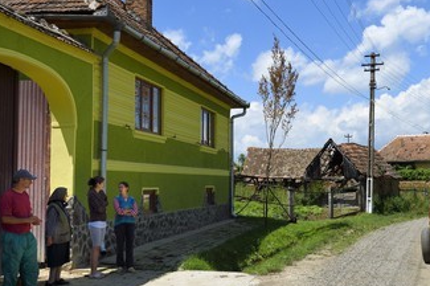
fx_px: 525
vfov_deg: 30.4
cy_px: 169
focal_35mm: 44
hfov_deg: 44.2
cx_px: 265
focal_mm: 34
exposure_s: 1/640
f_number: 11
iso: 400
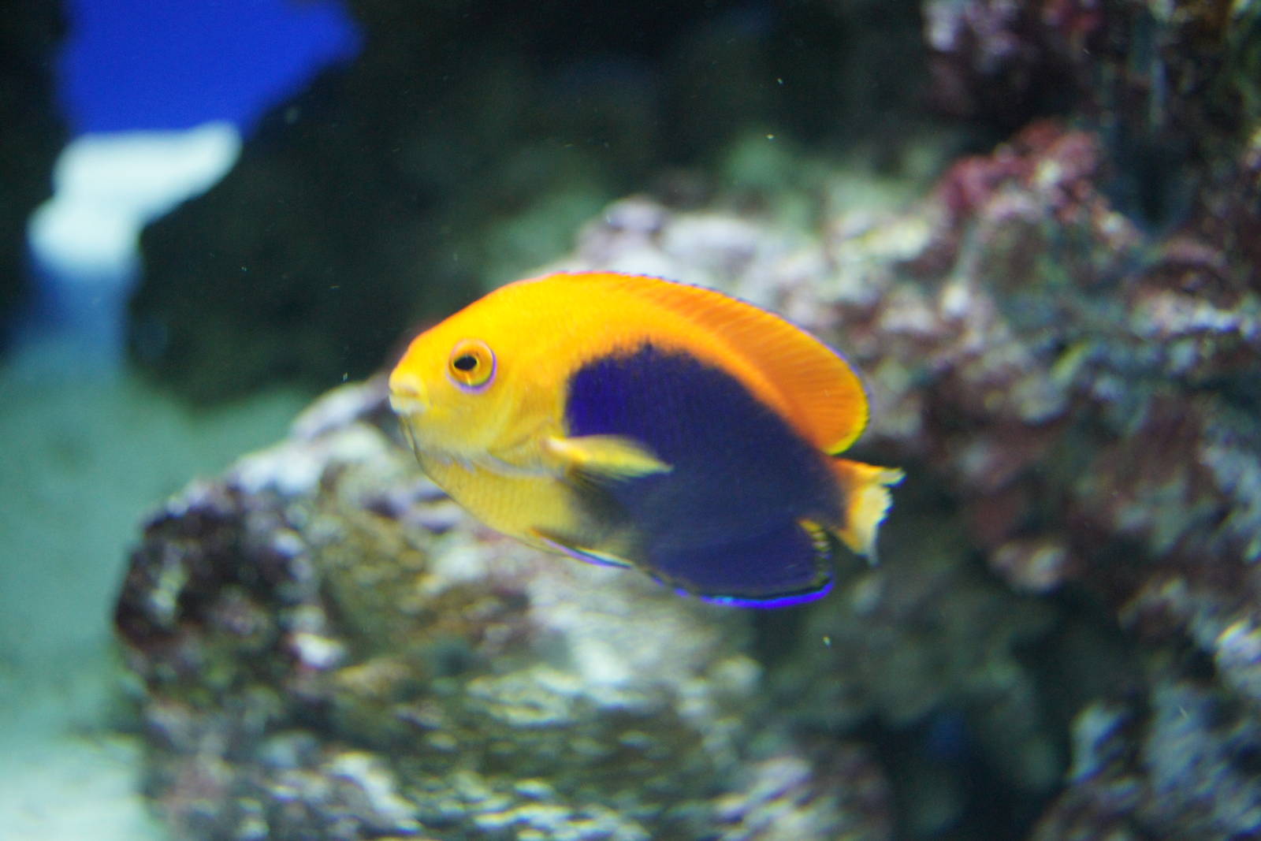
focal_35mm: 45
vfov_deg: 29.9
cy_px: 420
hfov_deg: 43.6
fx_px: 1576
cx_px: 630
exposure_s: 1/100
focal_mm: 30
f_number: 2.8
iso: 1600
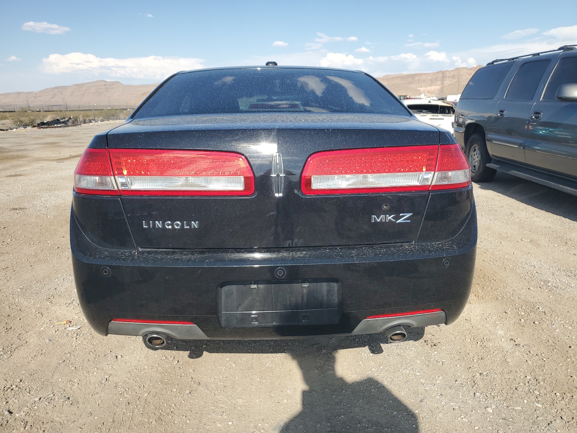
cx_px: 288
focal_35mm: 26
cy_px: 216
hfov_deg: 67.3
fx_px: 433
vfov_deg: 53.1
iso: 50
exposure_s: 1/2500
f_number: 1.5
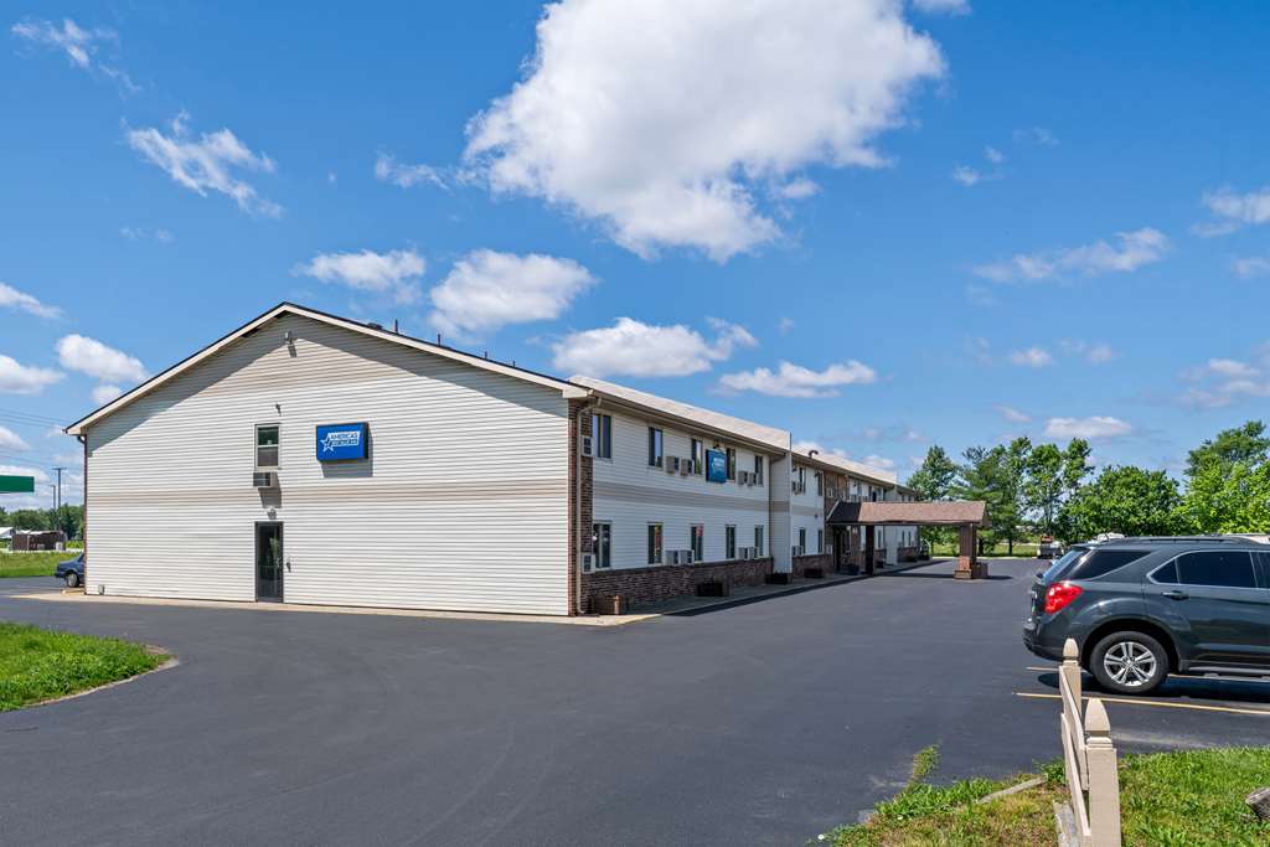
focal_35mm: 22
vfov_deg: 57.2
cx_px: 635
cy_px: 424
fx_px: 776
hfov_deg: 78.6
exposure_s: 1/160
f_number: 11
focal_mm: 22
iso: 100
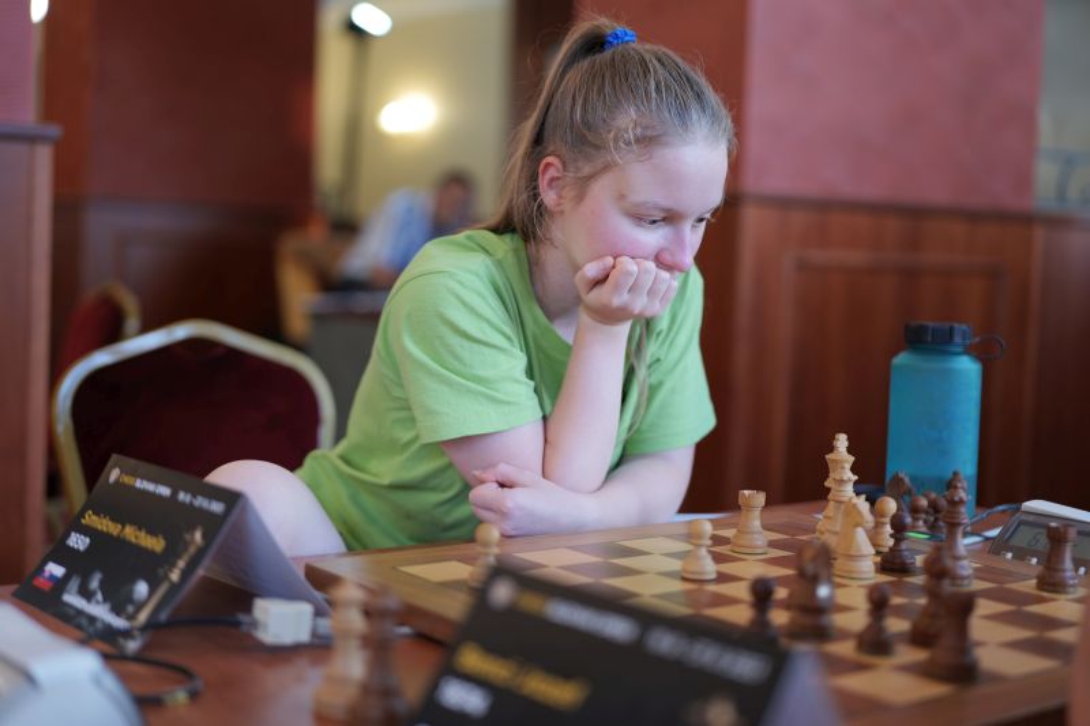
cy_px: 363
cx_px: 545
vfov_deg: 27.0
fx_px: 1513
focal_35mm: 50
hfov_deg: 39.6
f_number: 1.8
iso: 250
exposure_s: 1/60
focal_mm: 50
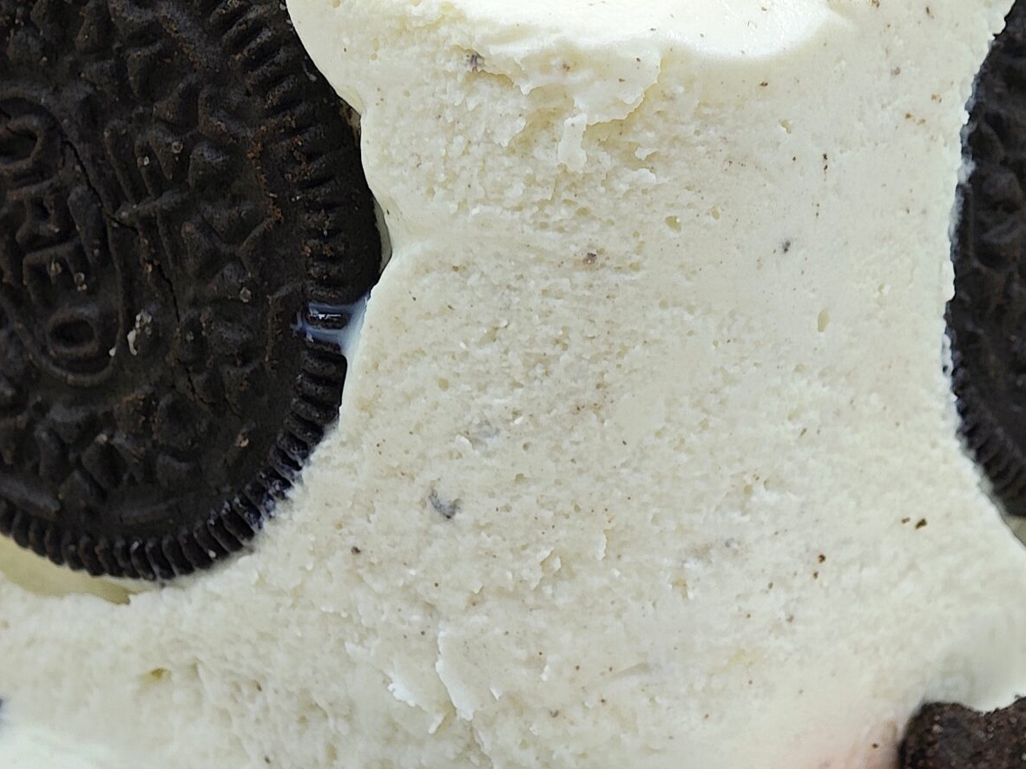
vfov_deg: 11.4
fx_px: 3852
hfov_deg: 15.1
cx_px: 687
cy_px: 146
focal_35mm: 130
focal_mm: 9
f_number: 2
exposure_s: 1/100
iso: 50
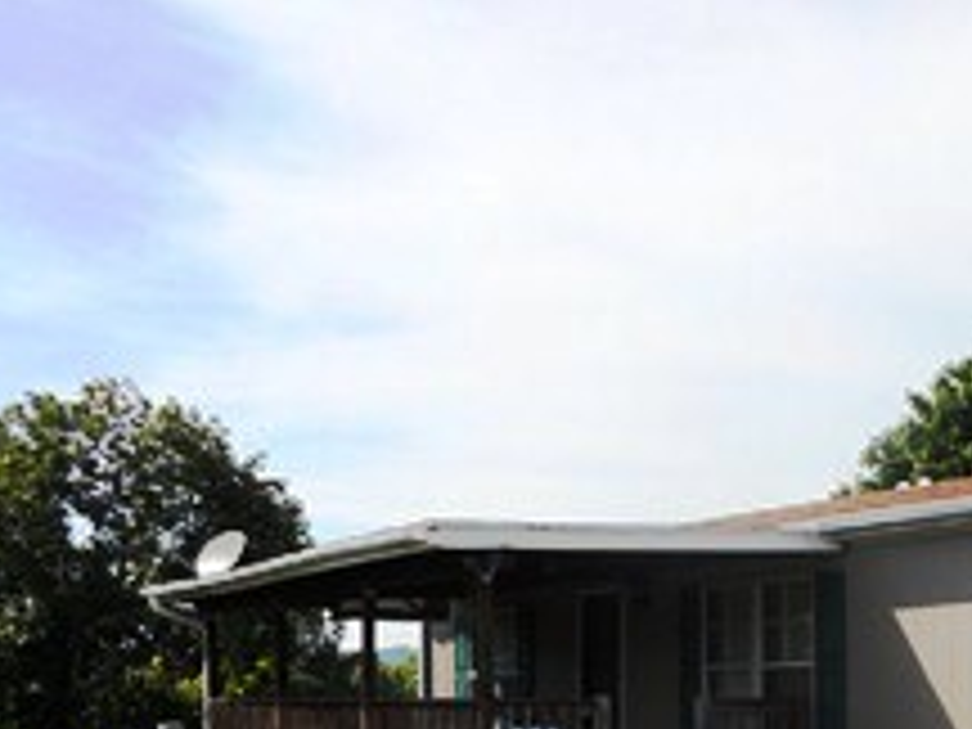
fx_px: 1629
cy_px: 675
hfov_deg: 31.2
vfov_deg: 24.4
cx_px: 932
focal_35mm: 58
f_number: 5.4
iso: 80
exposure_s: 1/500
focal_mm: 5
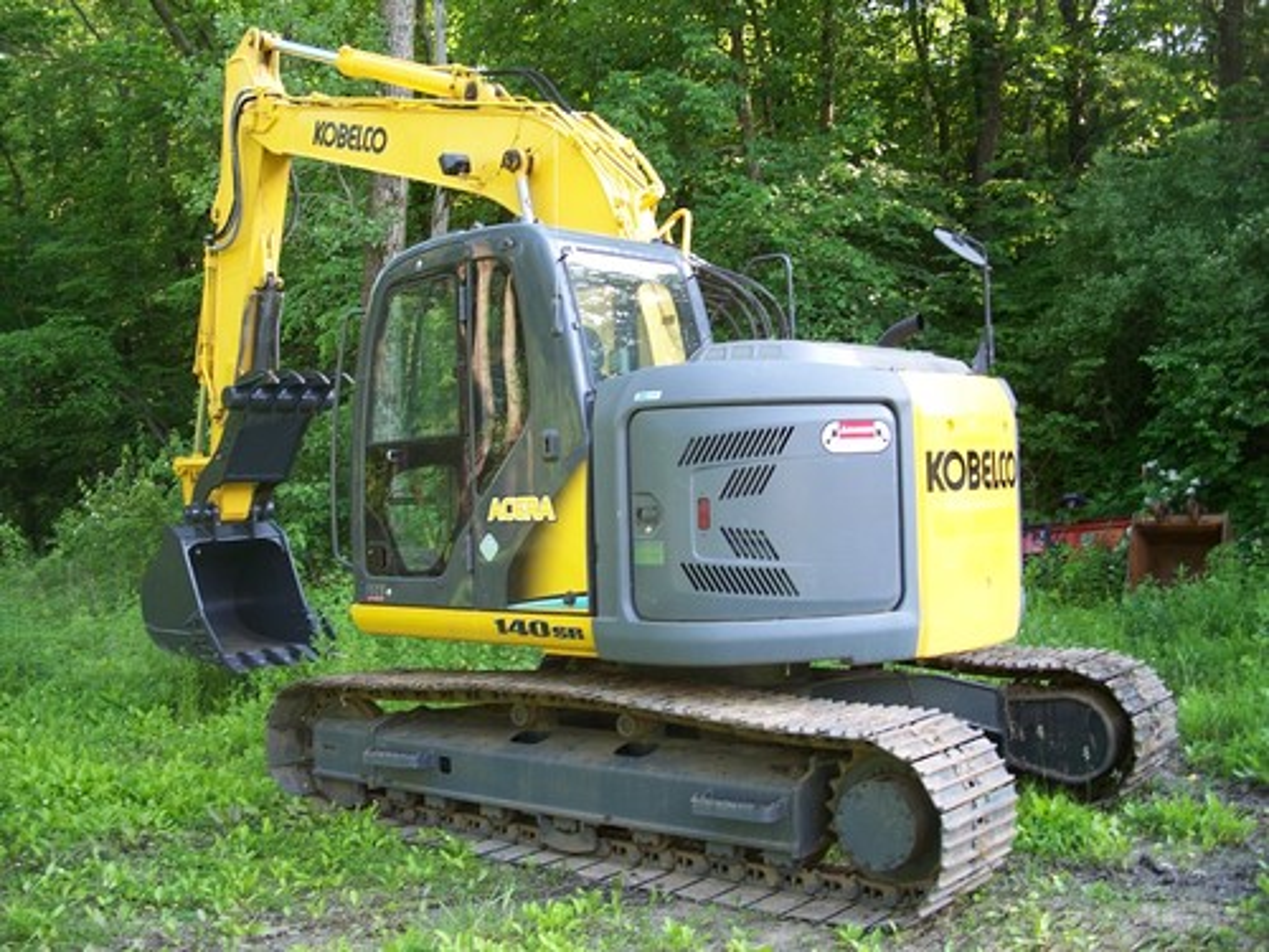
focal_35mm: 37
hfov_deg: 50.1
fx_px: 1356
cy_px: 476
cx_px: 634
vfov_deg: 38.7
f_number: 2.8
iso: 64
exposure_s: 1/50
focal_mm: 7.8
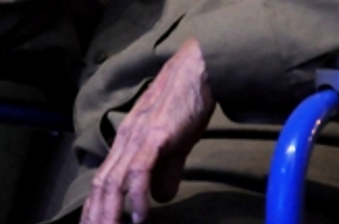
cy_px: -40
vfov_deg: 6.1
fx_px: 2105
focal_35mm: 224
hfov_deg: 9.2
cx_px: 71
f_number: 4.5
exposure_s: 1/40
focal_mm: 38
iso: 2000
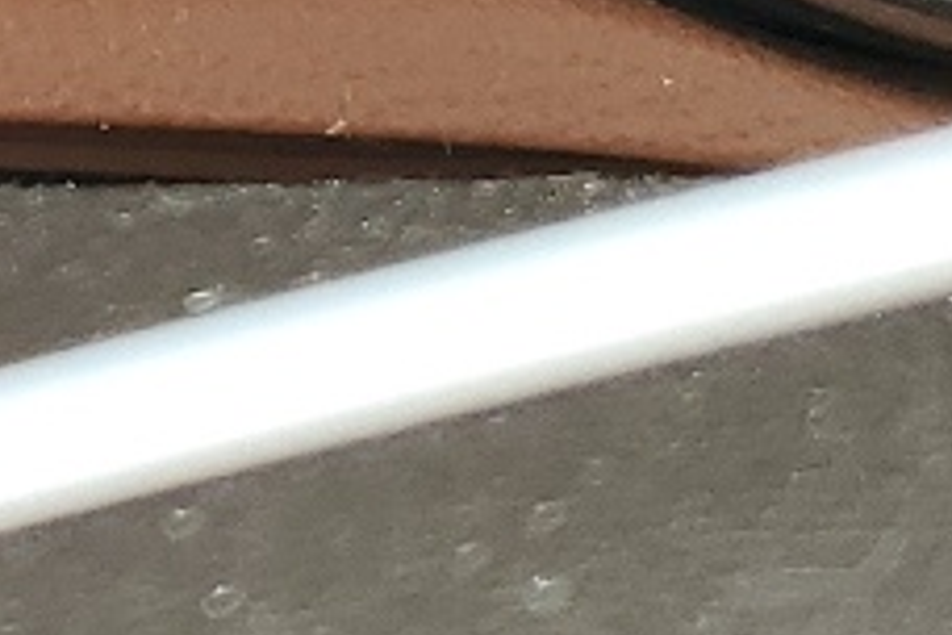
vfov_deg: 6.4
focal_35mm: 190
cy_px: -1512
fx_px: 5024
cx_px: -969
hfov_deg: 10.0
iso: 50
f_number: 1.5
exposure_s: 1/172
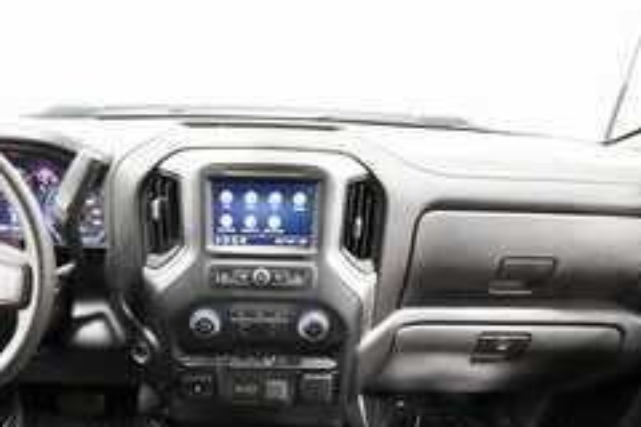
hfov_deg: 70.7
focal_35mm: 25
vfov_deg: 48.2
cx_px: 254
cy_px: 346
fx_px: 445
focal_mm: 10
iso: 4500
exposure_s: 1/60
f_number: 4.5
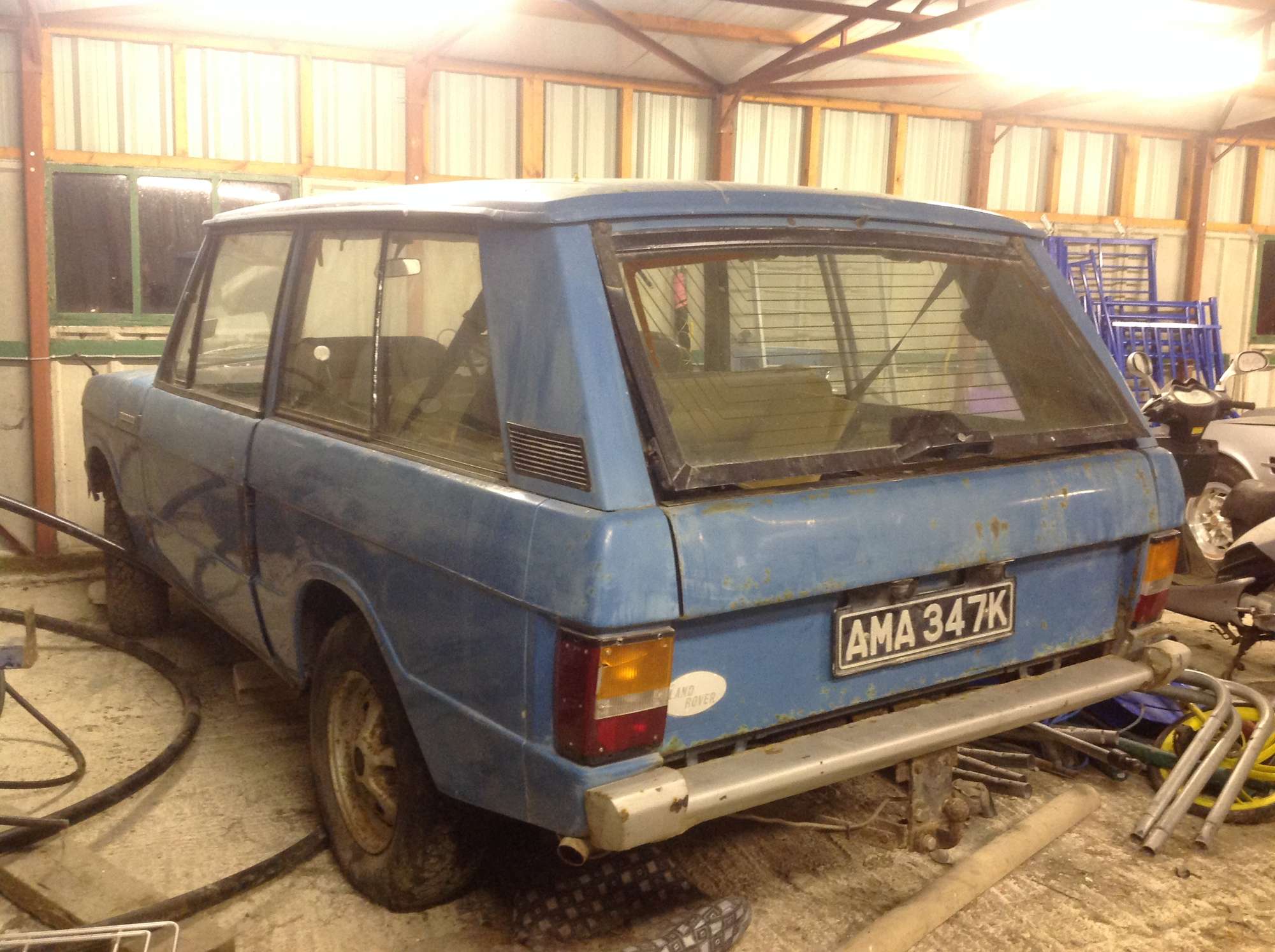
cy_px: 476
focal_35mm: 35
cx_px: 638
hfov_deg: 52.7
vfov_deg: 40.6
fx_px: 1287
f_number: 2.4
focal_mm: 4.28
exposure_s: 1/17
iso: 200
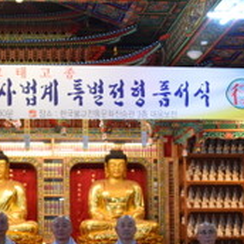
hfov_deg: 18.1
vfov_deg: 17.8
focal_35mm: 95
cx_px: 44
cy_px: 257
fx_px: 758
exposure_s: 1/60
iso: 900
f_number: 3.5
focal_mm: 32
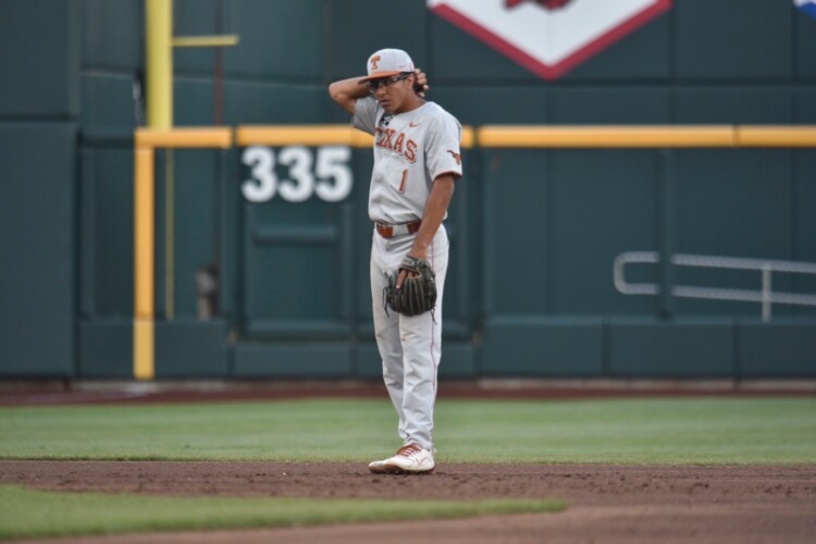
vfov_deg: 4.6
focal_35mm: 300
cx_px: 408
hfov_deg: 6.9
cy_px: 272
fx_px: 6799
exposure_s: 1/400
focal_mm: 300
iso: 640
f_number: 2.8
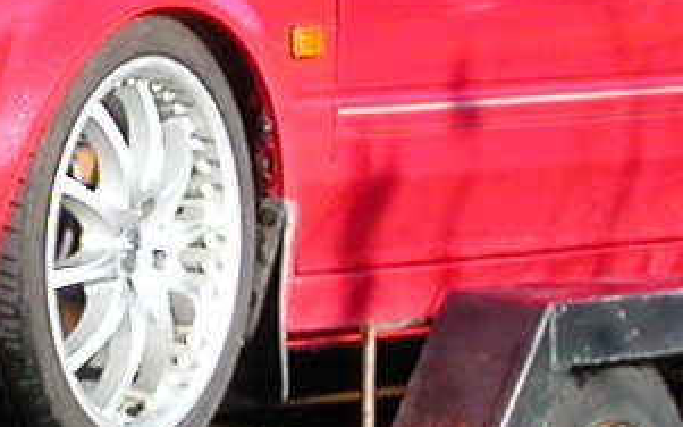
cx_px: 11
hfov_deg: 4.2
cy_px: 186
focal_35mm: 501
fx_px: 9324
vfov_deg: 2.6
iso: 100
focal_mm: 16.8
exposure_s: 1/225
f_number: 4.8
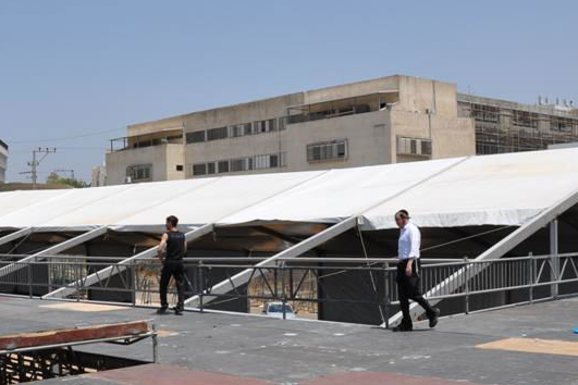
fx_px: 835
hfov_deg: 38.1
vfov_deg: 25.8
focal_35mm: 52
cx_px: 239
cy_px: 263
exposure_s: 1/500
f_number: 11
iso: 200
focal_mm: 18
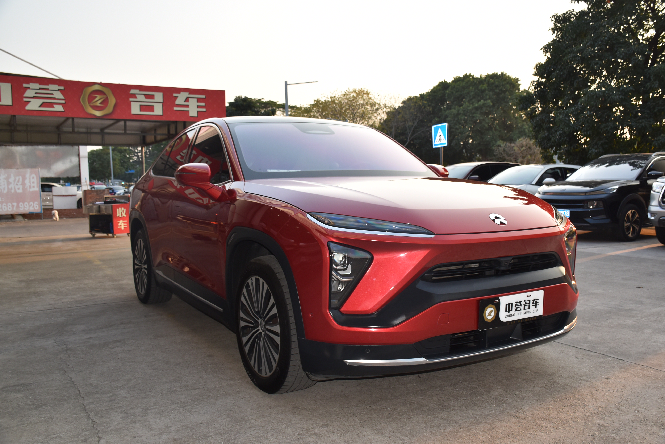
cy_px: 222
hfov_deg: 57.2
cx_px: 332
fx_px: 610
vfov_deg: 40.0
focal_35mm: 33
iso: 250
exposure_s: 1/125
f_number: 5.6
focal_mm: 22
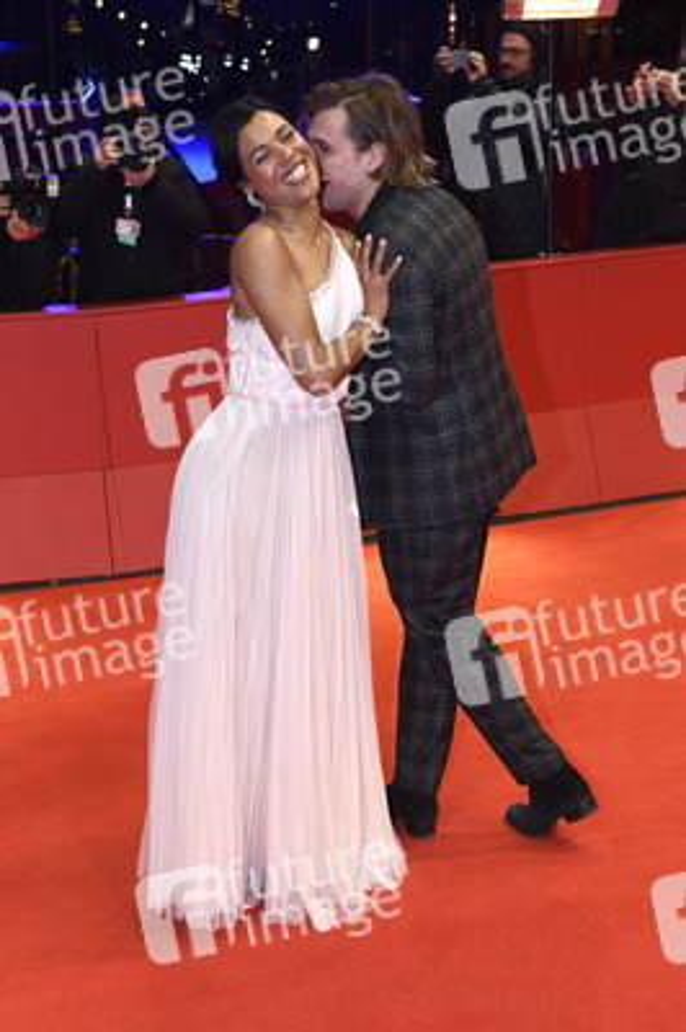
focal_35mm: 48
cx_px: 343
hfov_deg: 28.0
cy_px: 516
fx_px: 1374
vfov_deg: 41.1
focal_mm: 32
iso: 1250
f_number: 5
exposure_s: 1/320
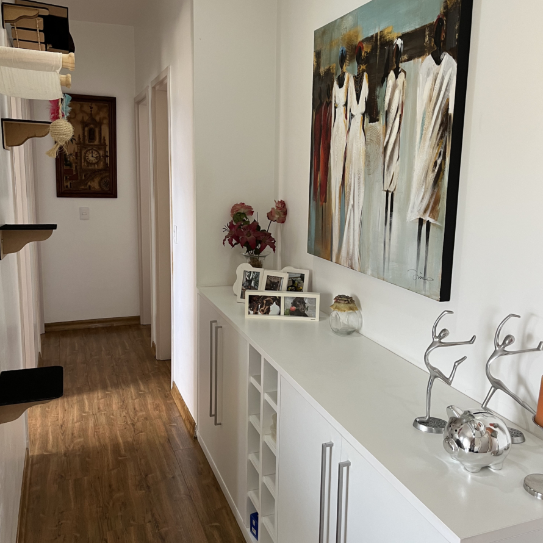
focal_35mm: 31
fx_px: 550
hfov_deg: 52.5
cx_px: 274
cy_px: 256
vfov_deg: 52.5
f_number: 1.6
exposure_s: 1/60
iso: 100
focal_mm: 5.1
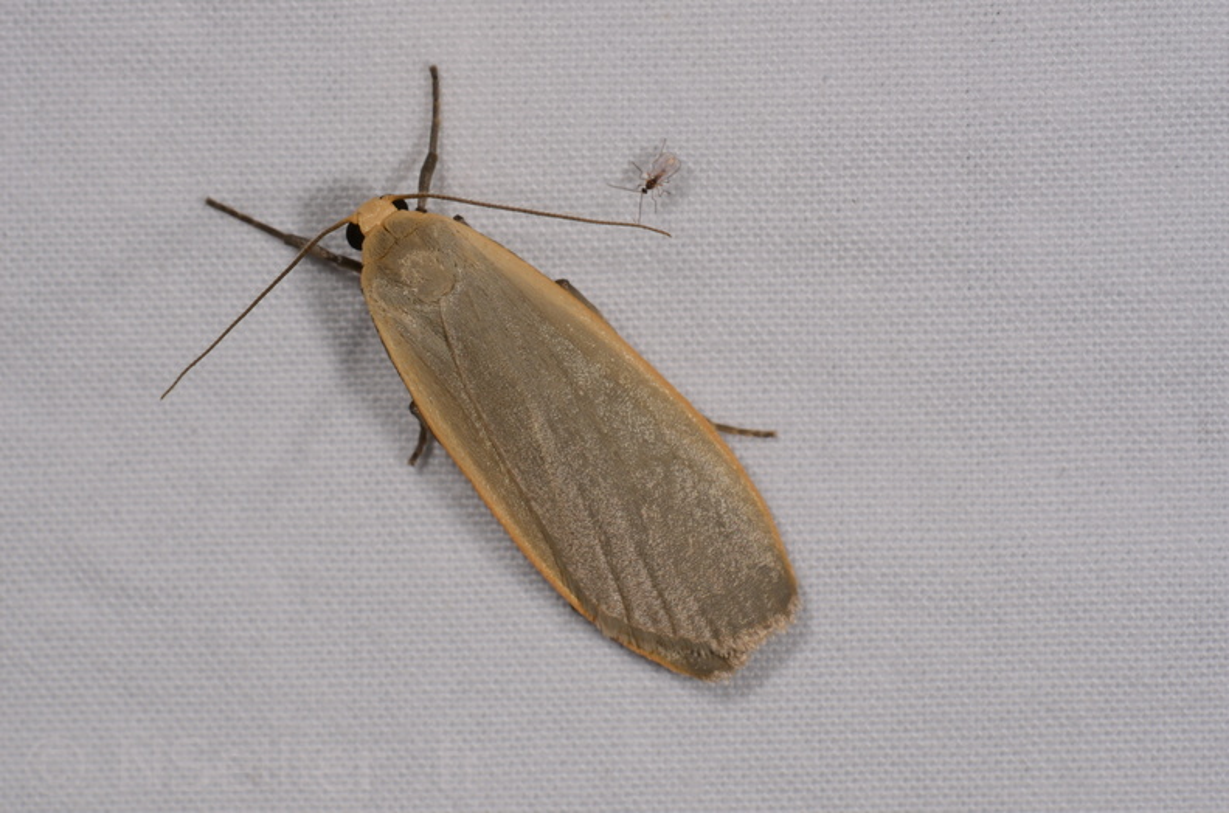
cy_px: 406
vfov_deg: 10.7
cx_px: 614
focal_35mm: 128
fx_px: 4342
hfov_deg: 16.1
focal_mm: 85
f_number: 25
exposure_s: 1/60
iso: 100
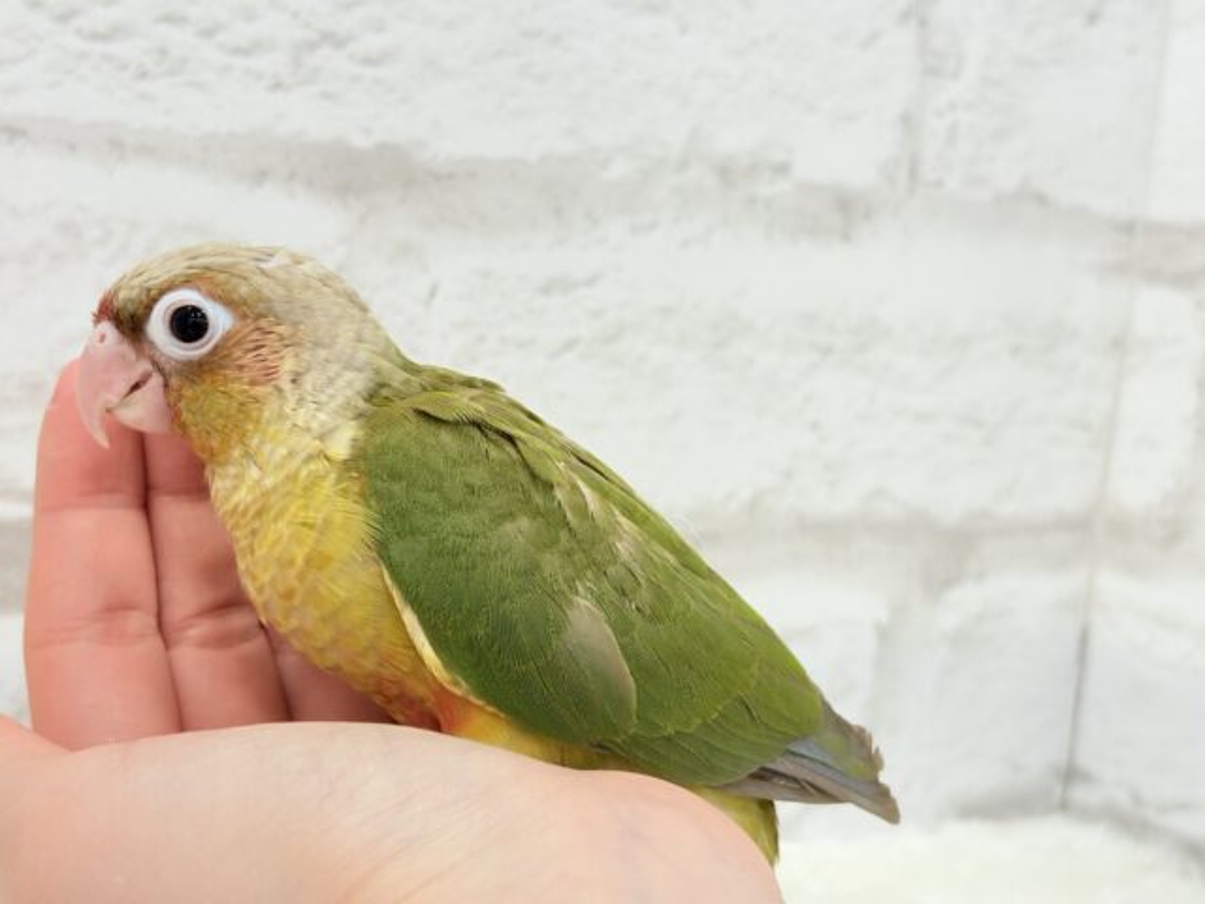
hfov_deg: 36.8
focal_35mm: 52
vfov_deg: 28.0
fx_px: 1810
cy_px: 452
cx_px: 602
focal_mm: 5.96
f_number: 1.6
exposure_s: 1/100
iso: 80
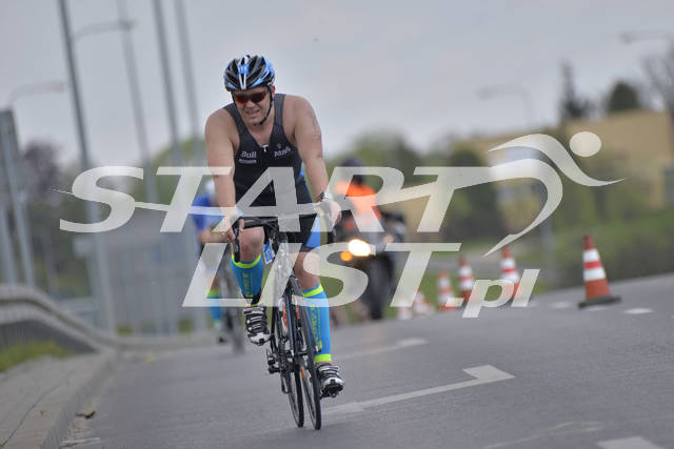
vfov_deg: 2.8
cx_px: 337
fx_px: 9363
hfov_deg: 4.1
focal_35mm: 500
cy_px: 224
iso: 400
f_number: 6.3
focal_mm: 500
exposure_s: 1/1600
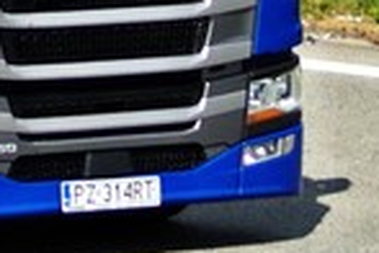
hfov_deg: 3.3
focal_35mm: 613
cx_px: -606
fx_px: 6450
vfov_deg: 2.2
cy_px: -288
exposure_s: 1/2500
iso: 500
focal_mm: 75
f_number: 5
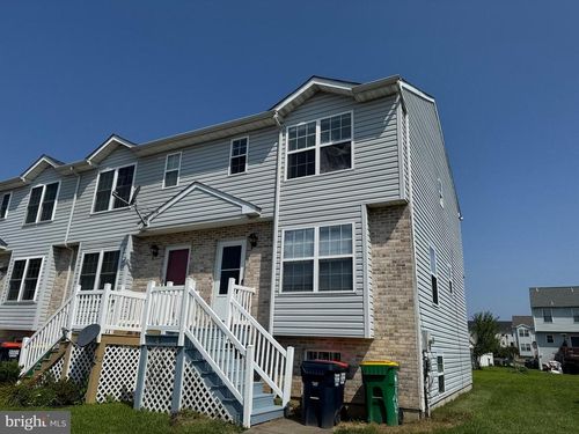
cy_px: 217
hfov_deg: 71.6
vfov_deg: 56.8
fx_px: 401
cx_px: 290
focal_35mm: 24
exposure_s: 1/9009
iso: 80
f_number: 1.78
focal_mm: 6.76
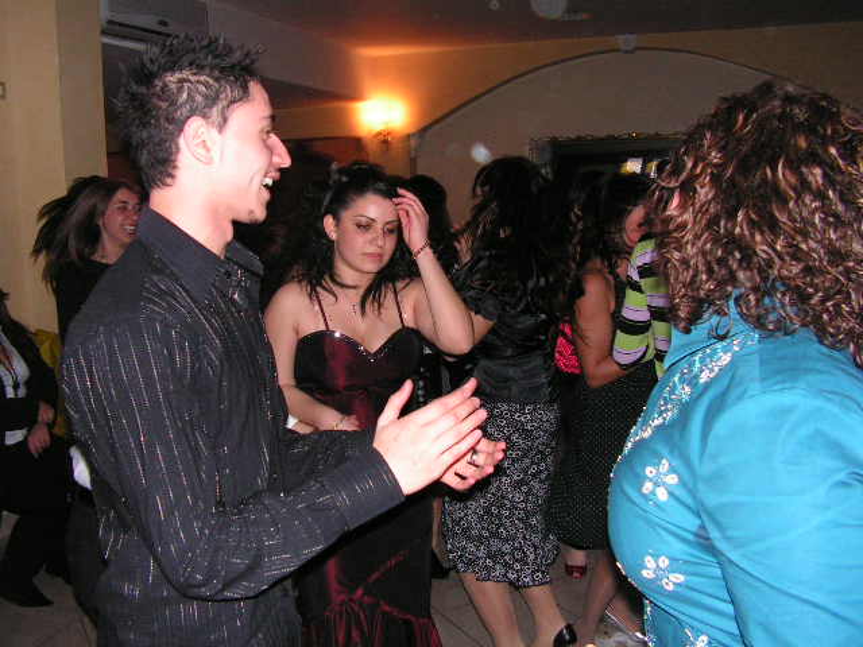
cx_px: 432
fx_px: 898
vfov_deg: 39.7
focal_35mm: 36
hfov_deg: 51.4
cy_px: 324
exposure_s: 1/40
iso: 200
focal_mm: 6
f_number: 3.2
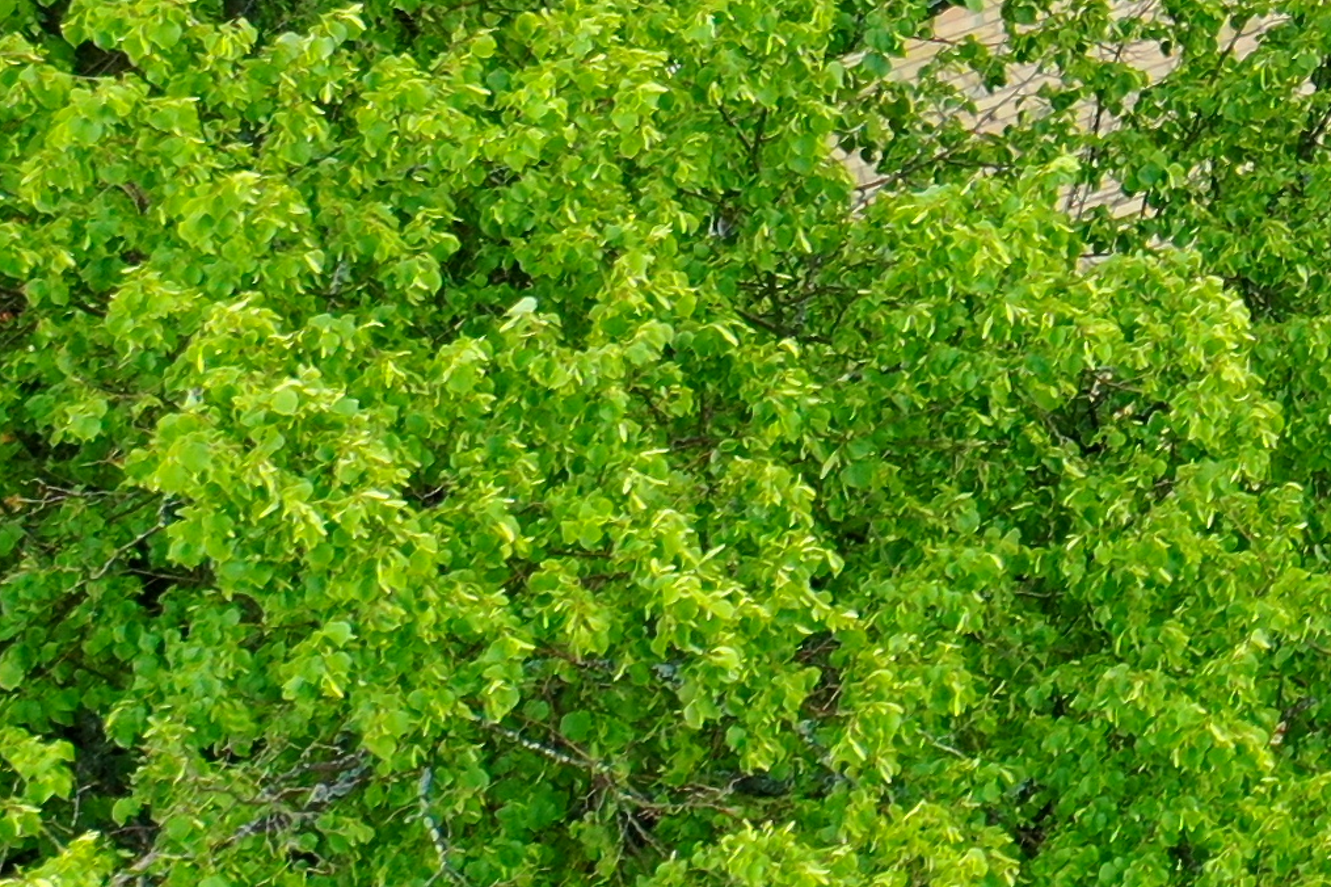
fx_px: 5581
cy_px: -688
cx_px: 3054
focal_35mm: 151
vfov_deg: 8.7
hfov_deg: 11.5
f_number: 3.2
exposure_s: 1/100
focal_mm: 10.26
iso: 100
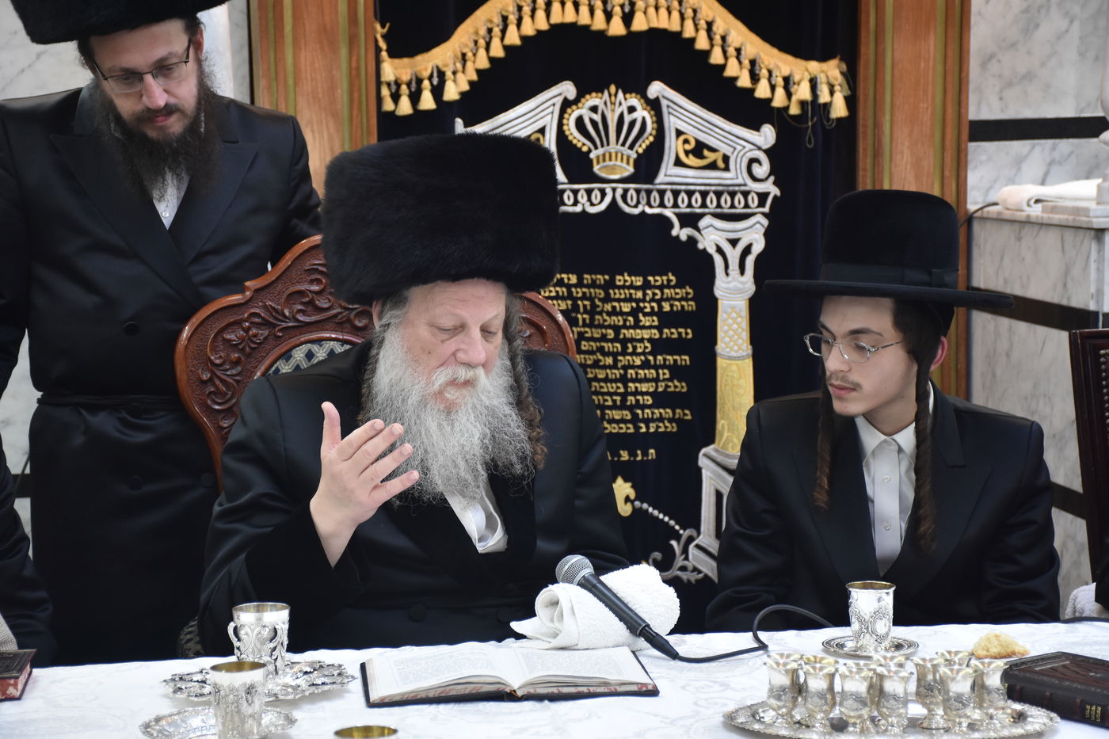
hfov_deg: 24.2
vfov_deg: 16.3
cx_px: 554
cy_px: 370
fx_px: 2587
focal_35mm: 84
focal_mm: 56
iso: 1250
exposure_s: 1/100
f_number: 5.6
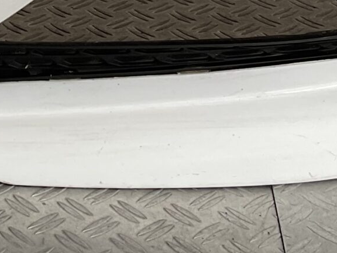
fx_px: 1256
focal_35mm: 129
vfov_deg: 11.0
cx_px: 3
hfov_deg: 15.0
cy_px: -149
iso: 32
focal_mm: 3
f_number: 1.8
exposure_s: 1/120
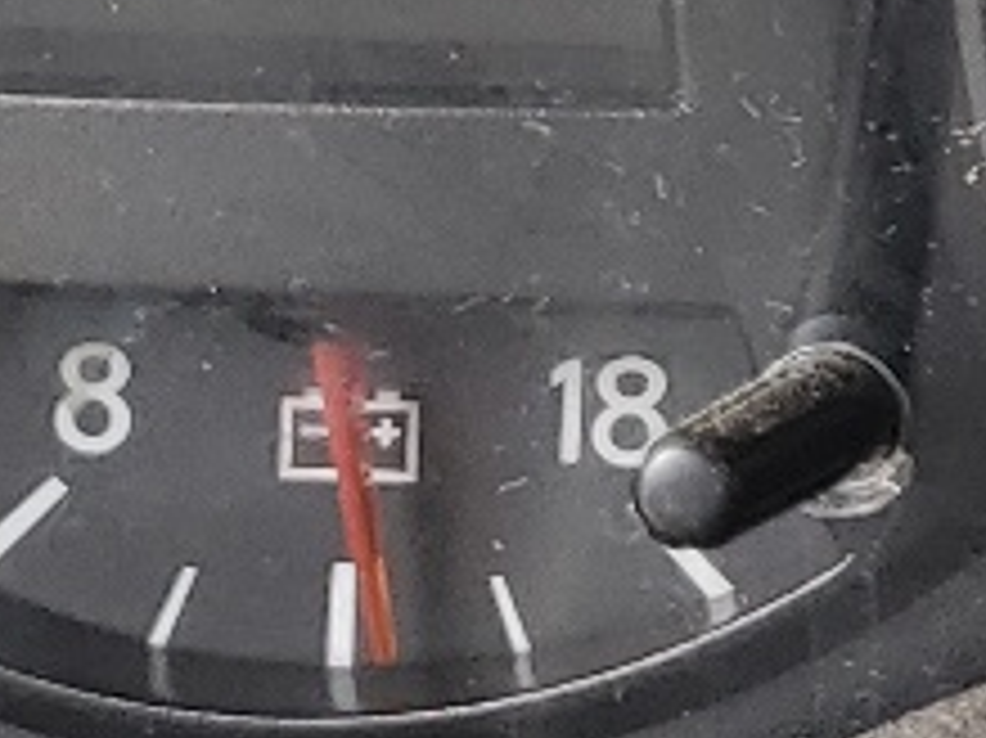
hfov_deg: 9.5
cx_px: 2184
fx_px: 5409
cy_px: -684
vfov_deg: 7.5
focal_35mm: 190
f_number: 1.5
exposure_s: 1/208
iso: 50
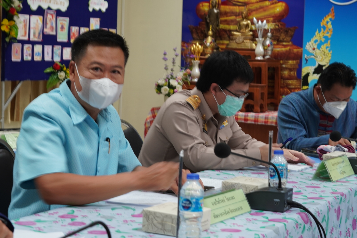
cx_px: 178
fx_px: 744
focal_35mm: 75
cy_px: 119
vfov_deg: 18.2
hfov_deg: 27.0
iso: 400
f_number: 5.6
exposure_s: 1/20
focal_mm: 50
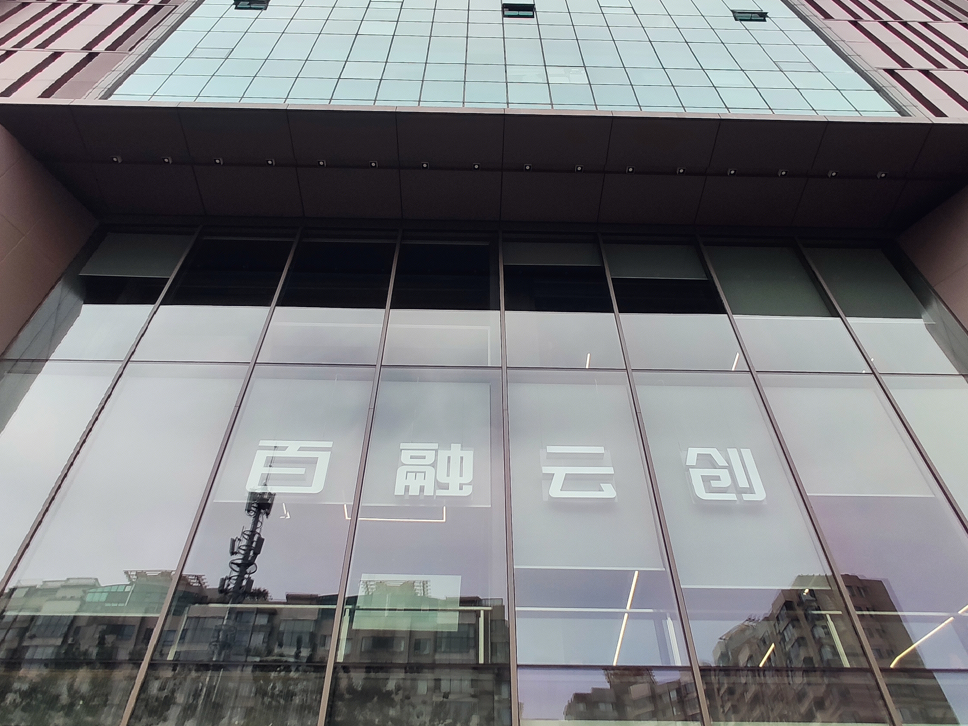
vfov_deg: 56.8
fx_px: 671
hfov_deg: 71.6
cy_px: 366
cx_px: 473
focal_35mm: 24
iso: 100
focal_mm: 2.25
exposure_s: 1/705
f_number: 2.2
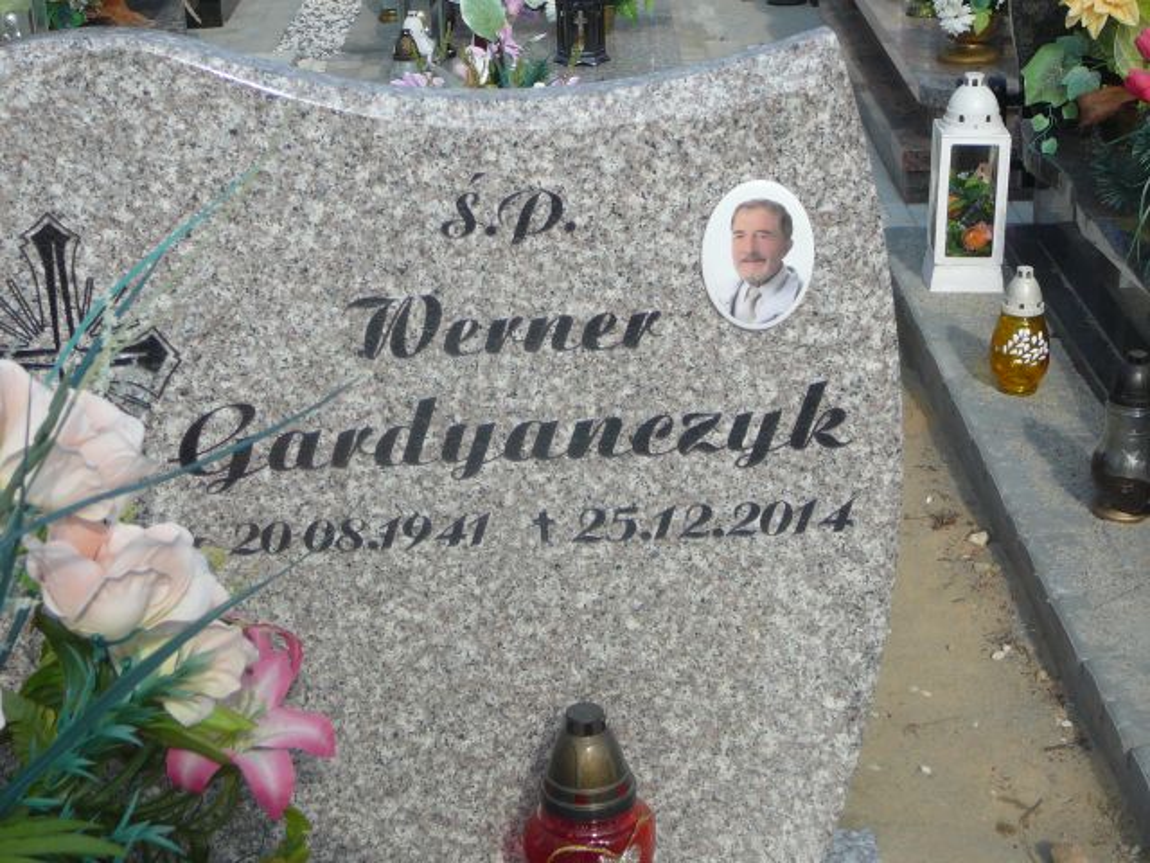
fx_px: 2159
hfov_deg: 29.8
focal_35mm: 65
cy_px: 432
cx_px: 575
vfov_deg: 22.6
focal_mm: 9.7
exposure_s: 1/1000
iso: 80
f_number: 3.6
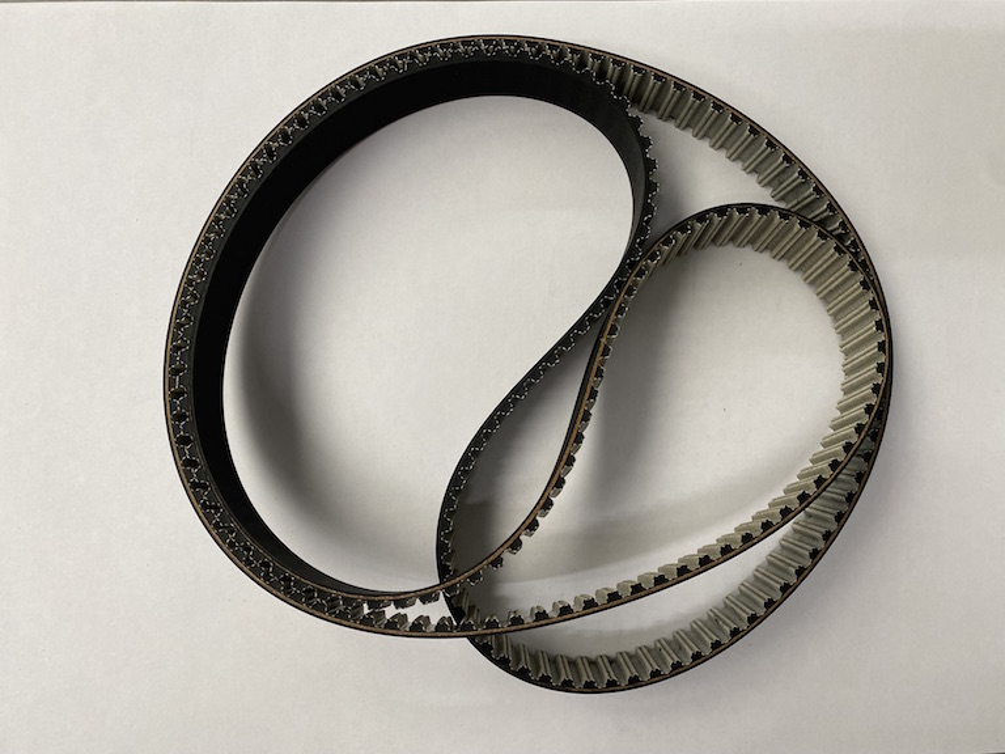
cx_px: 502
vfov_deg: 53.1
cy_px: 377
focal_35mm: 26
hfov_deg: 67.3
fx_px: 755
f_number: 1.8
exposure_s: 1/100
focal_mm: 4.25
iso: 80
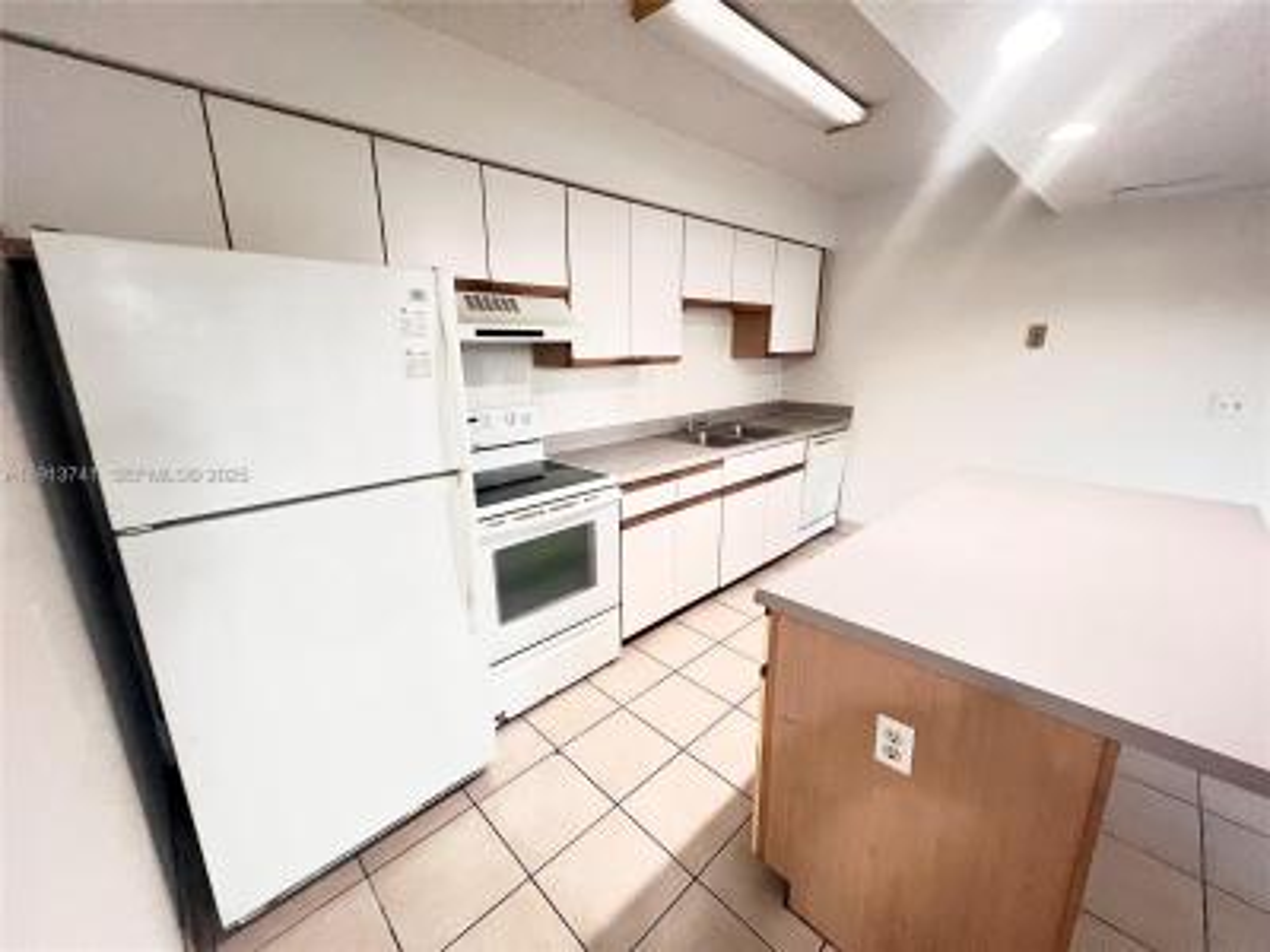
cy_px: 476
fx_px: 477
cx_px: 635
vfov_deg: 89.9
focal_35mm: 13
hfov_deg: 106.2
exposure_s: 1/30
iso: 1000
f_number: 1.8
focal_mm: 1.57
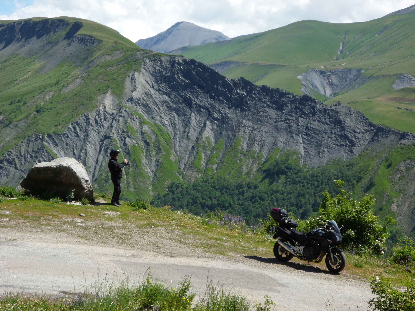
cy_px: 156
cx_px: 208
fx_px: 827
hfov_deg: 28.2
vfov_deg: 21.3
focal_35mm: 69
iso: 100
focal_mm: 12.2
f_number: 5.4
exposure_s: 1/320
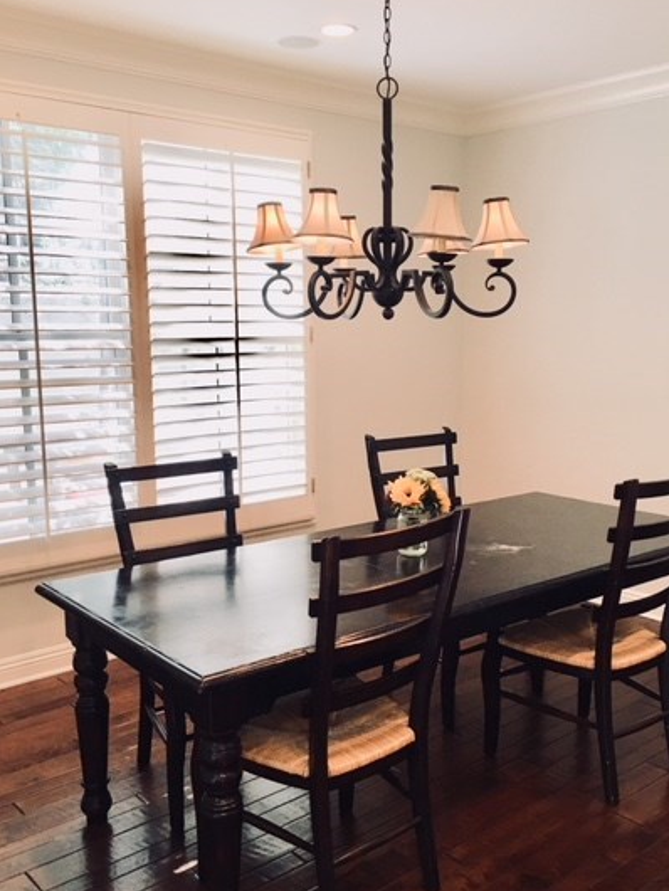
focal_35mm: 35
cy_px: 466
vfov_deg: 52.6
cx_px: 375
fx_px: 901
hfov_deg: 40.7
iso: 32
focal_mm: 4.15
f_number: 2.2
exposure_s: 1/30
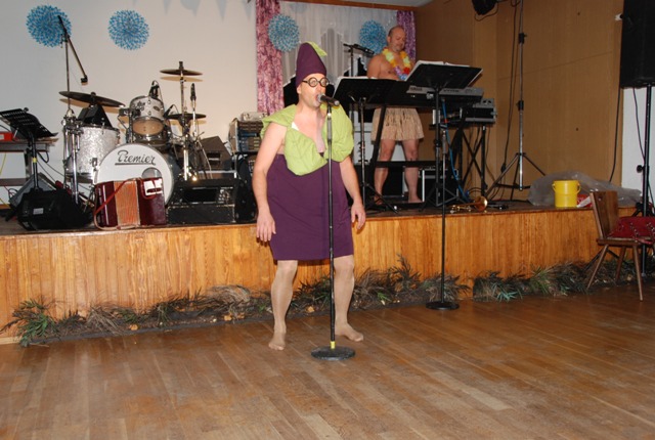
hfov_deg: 57.1
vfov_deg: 40.2
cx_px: 328
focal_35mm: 33
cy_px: 220
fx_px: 602
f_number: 5.6
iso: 400
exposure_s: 1/60
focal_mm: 22
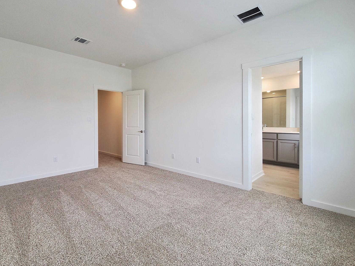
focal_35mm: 16
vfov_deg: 78.1
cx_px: 177
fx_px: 164
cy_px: 133
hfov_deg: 94.5
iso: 80
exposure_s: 1/60
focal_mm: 1.8
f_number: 2.2
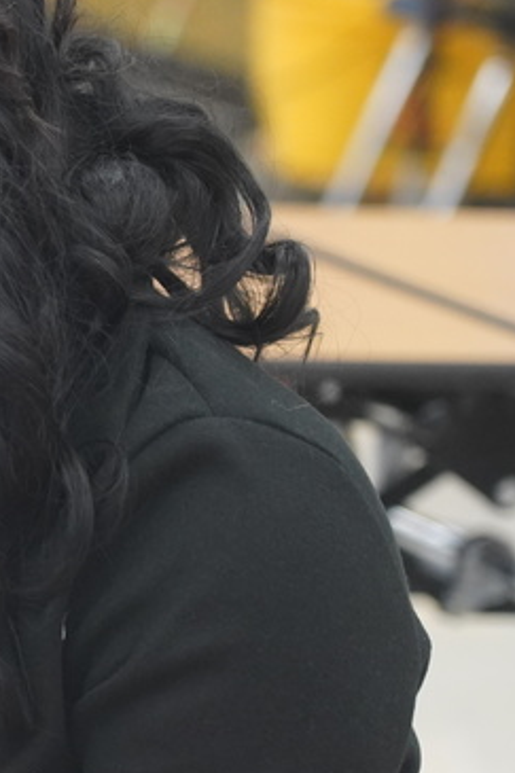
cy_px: 437
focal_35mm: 295
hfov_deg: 4.6
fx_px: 6336
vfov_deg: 7.0
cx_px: -345
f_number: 4
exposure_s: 1/160
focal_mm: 105
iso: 2500
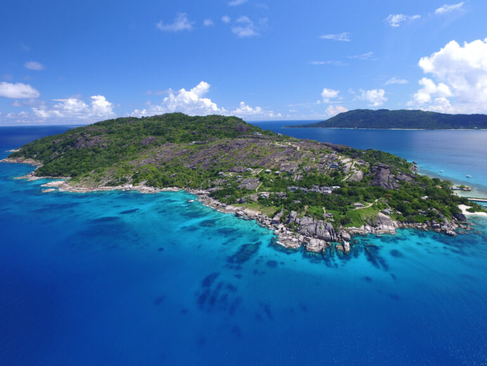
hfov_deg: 81.7
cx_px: 244
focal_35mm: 20
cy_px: 183
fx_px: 281
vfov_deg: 66.0
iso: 100
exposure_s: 1/323
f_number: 2.8
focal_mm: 3.61
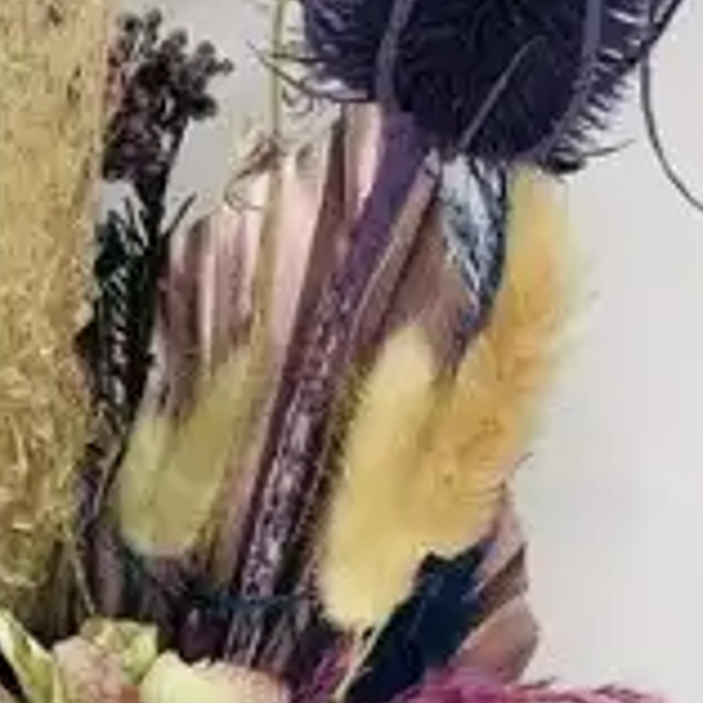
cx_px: -58
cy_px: 578
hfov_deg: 7.4
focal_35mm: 234
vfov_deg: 7.5
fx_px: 5376
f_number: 2.4
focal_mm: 6
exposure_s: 1/50
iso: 20
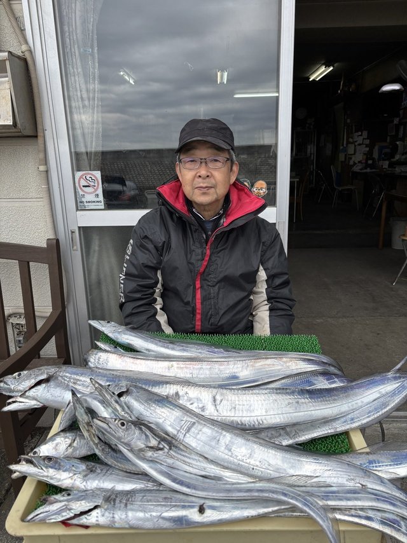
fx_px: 408
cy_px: 272
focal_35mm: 26
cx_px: 204
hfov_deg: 53.0
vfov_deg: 67.3
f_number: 1.6
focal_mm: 5.96
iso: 50
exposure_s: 1/978
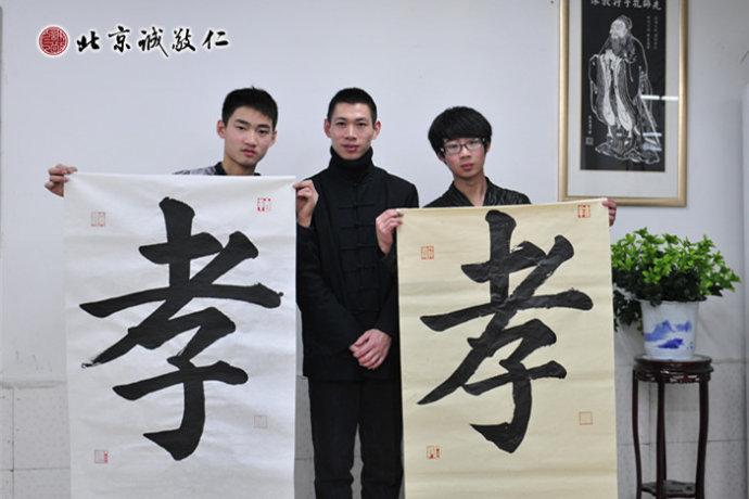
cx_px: 374
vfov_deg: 31.9
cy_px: 250
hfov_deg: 46.4
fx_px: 874
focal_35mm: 42
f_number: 2.8
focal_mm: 28
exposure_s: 1/80
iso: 320
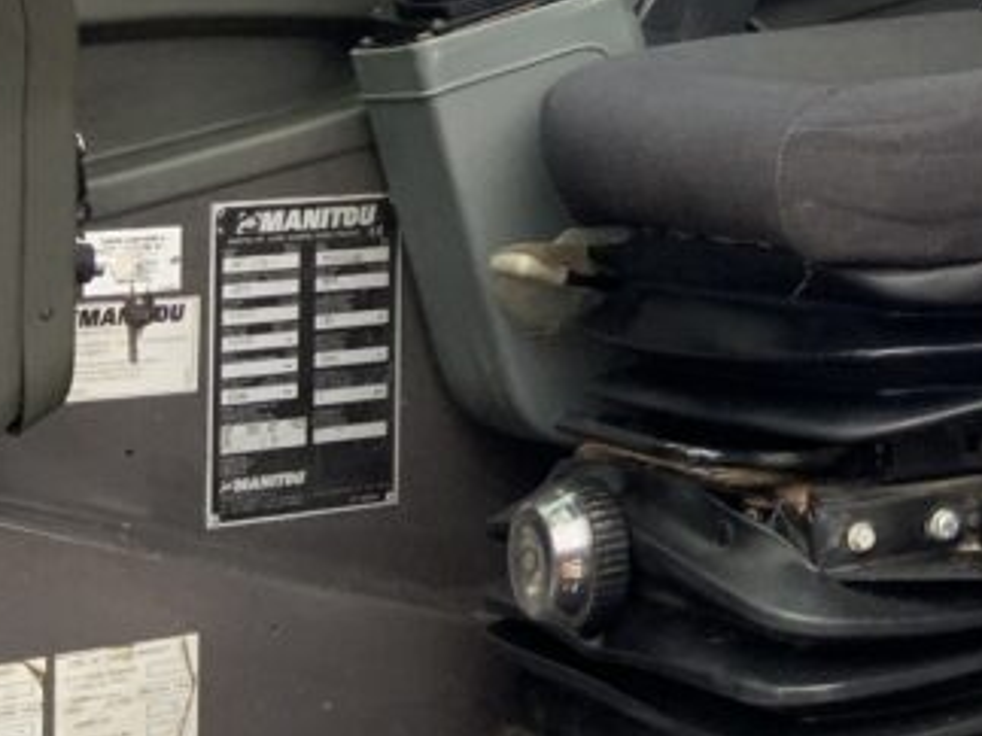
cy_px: -182
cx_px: 1265
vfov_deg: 15.4
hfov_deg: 19.7
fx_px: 2609
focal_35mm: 92
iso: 40
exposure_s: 1/122
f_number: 1.8
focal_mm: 3
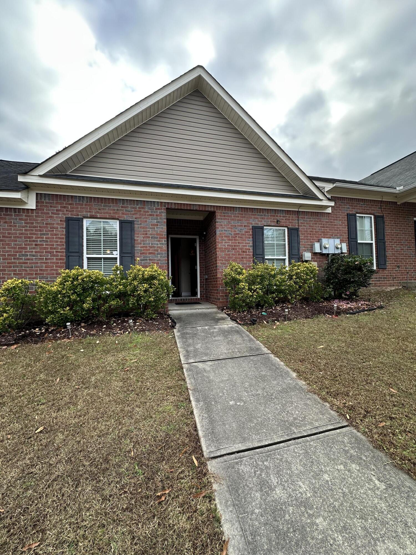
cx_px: 208
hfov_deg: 85.7
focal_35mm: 14
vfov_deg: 102.1
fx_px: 224
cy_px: 278
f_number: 2.2
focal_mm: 2.22
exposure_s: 1/163
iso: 40
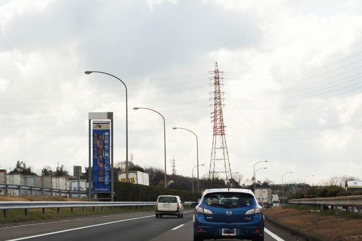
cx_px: 141
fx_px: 822
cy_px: 149
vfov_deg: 16.7
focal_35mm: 82
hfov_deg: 24.8
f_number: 9
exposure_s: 1/400
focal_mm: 35
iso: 100
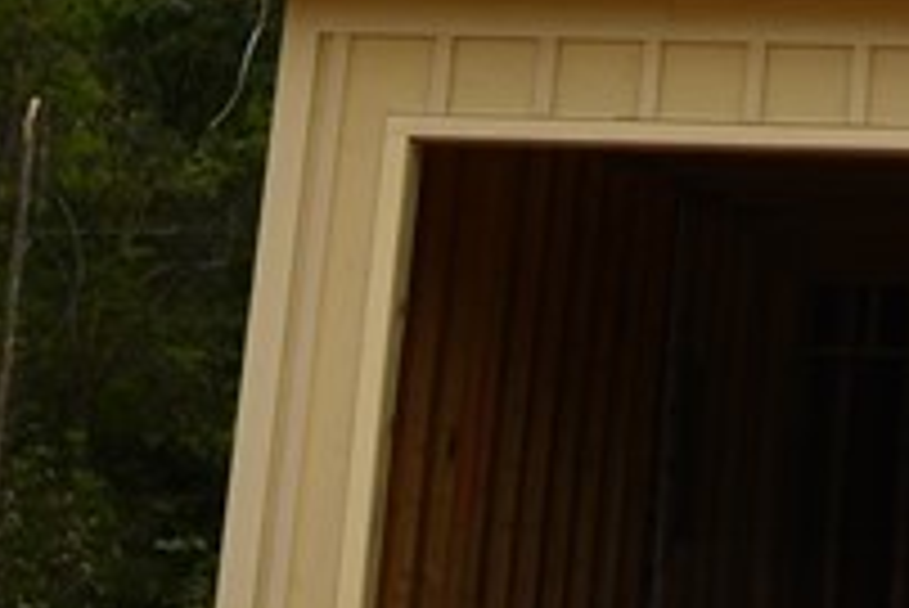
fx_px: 2855
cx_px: 1822
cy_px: -477
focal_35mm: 113
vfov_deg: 11.3
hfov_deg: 14.8
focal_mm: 14
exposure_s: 1/320
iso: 100
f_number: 9
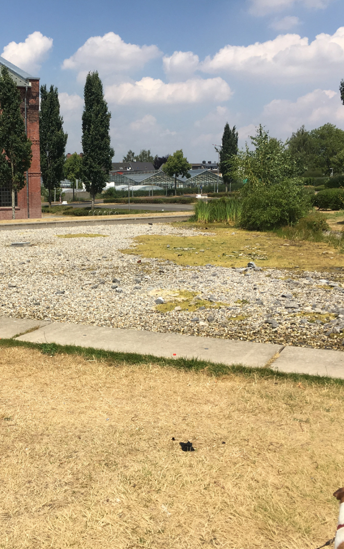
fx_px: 630
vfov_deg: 47.2
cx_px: 70
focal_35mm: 42
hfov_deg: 29.9
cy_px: 278
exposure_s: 1/2331
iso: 25
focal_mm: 4.2
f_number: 2.2
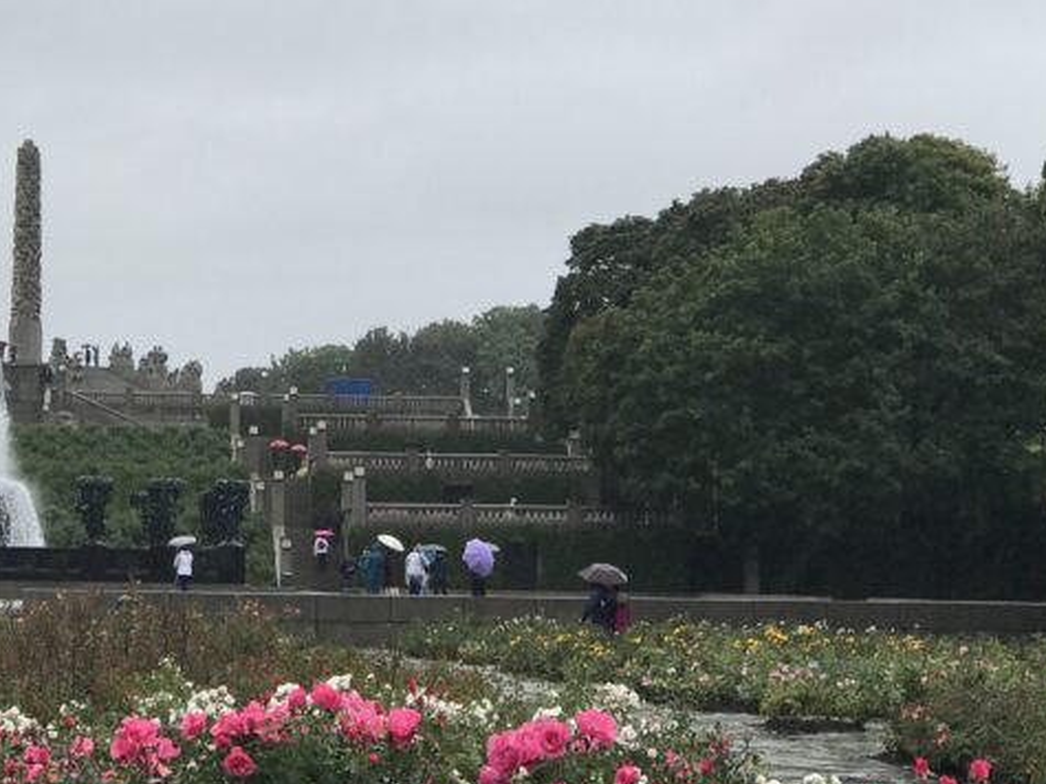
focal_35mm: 123
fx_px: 3716
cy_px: 282
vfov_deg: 12.0
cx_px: 299
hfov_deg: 16.0
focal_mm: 6.6
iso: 20
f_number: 2.8
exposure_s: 1/239
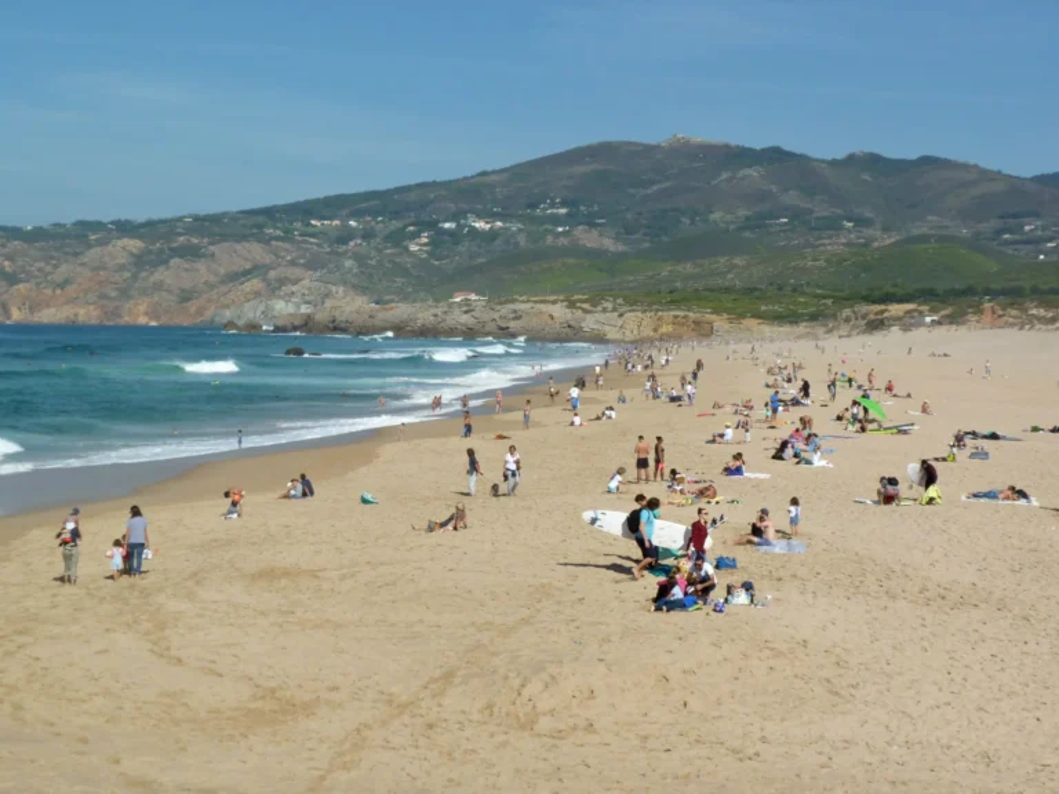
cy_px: 397
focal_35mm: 55
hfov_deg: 34.9
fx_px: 1683
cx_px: 530
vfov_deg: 26.6
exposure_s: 1/500
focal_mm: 9.8
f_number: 6.3
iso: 80
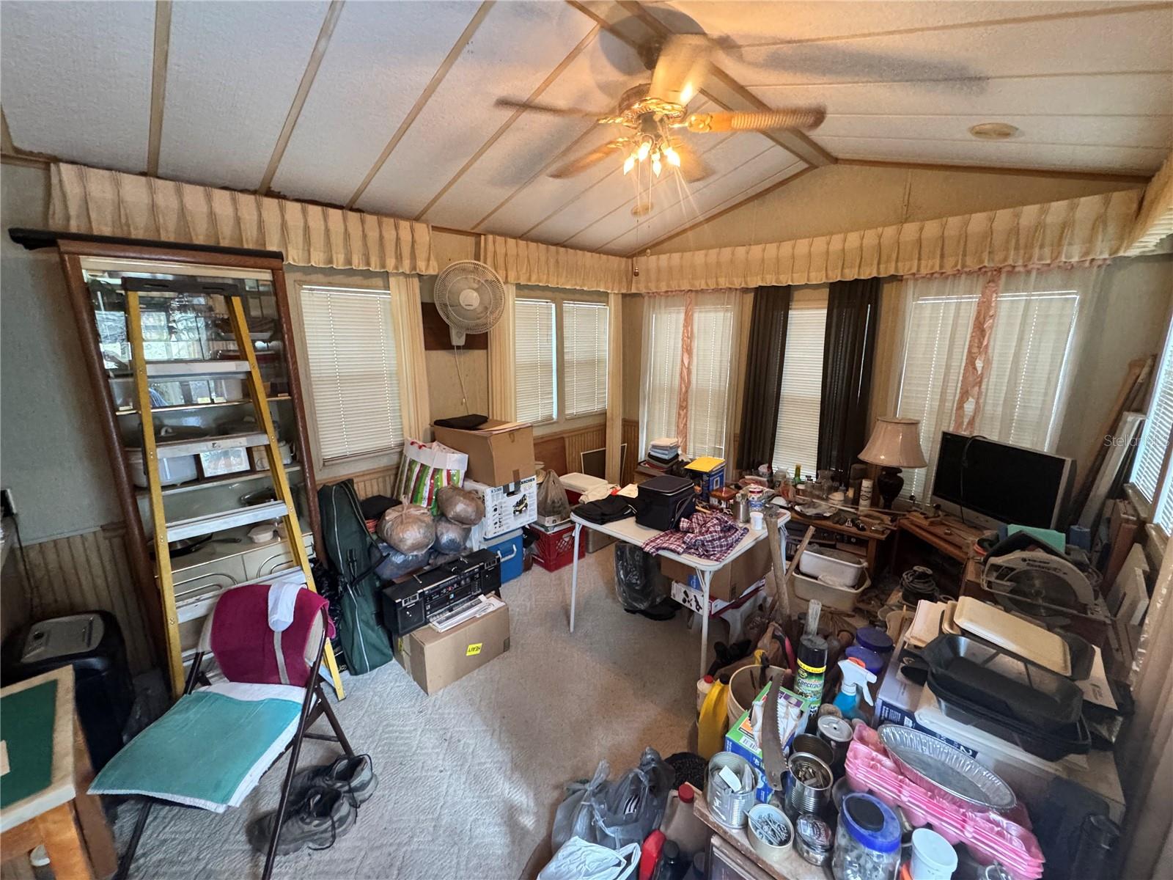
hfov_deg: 102.1
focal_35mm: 14
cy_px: 440
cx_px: 586
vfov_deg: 85.7
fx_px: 474
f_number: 2.2
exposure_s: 1/60
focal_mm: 2.22
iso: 800
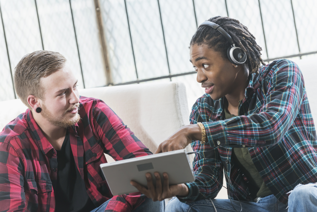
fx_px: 1022
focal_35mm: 116
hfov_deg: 17.6
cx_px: 158
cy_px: 106
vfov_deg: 11.8
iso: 500
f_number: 4
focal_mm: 116
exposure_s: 1/200
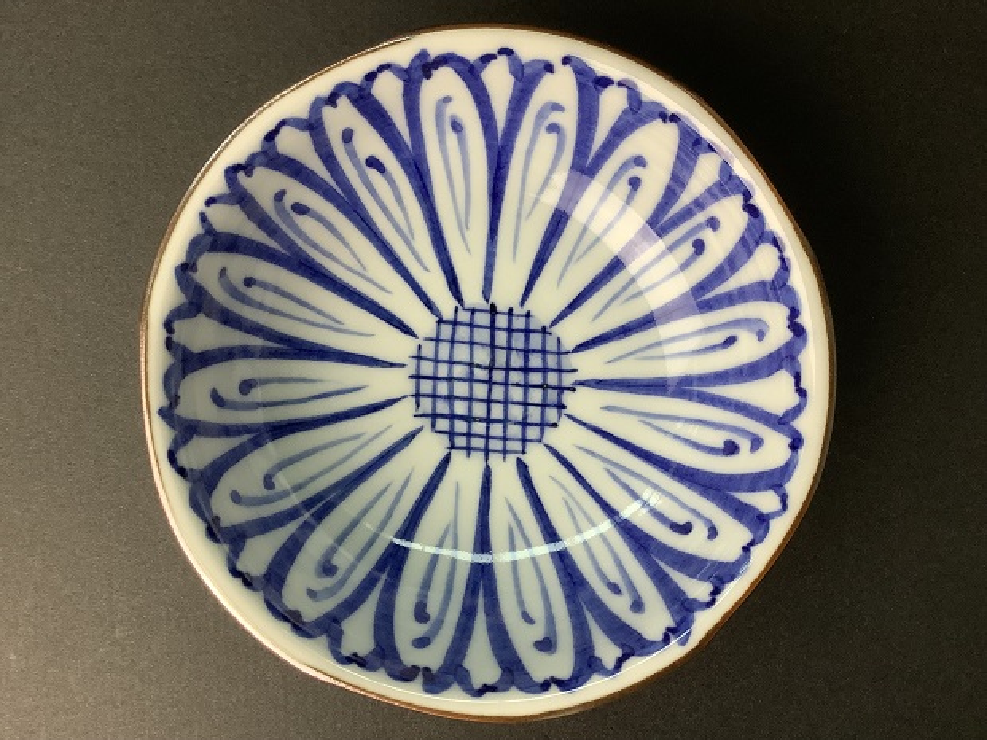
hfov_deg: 58.4
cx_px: 494
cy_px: 370
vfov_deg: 45.4
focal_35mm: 31
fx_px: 884
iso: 64
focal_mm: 3.3
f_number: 2.4
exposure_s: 1/60
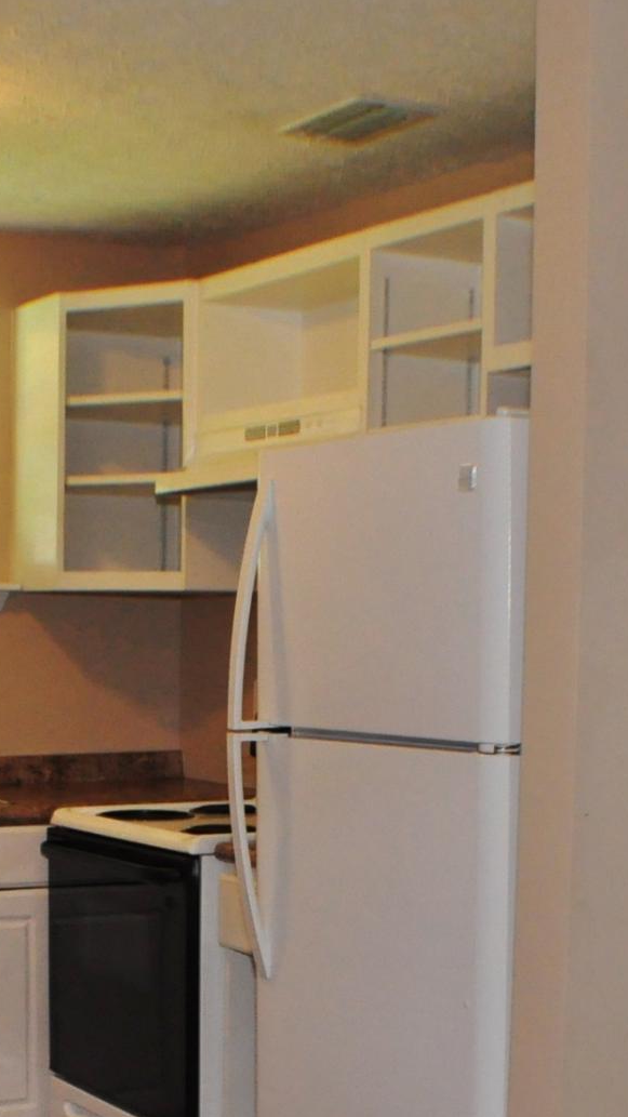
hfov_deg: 14.7
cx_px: 222
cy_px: 848
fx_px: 2428
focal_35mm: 82
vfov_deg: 25.6
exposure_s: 1/60
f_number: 6.3
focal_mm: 18
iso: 1250
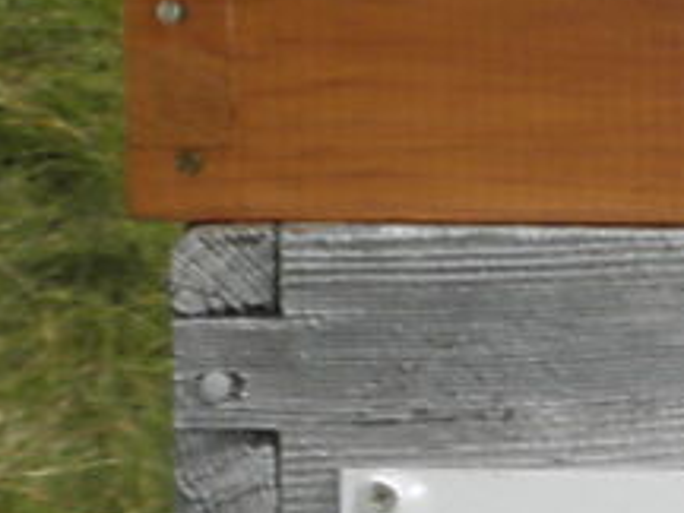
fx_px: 8141
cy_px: 925
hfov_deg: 4.8
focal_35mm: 412
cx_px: 1086
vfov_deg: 3.6
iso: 64
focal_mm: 19.6
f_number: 5.8
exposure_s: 1/320
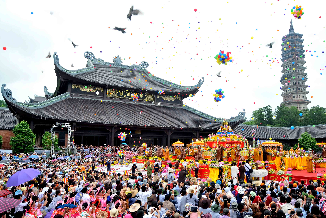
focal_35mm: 27
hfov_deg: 67.4
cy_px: 109
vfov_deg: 47.9
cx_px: 163
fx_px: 244
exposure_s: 1/125
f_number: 10
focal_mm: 18
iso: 200
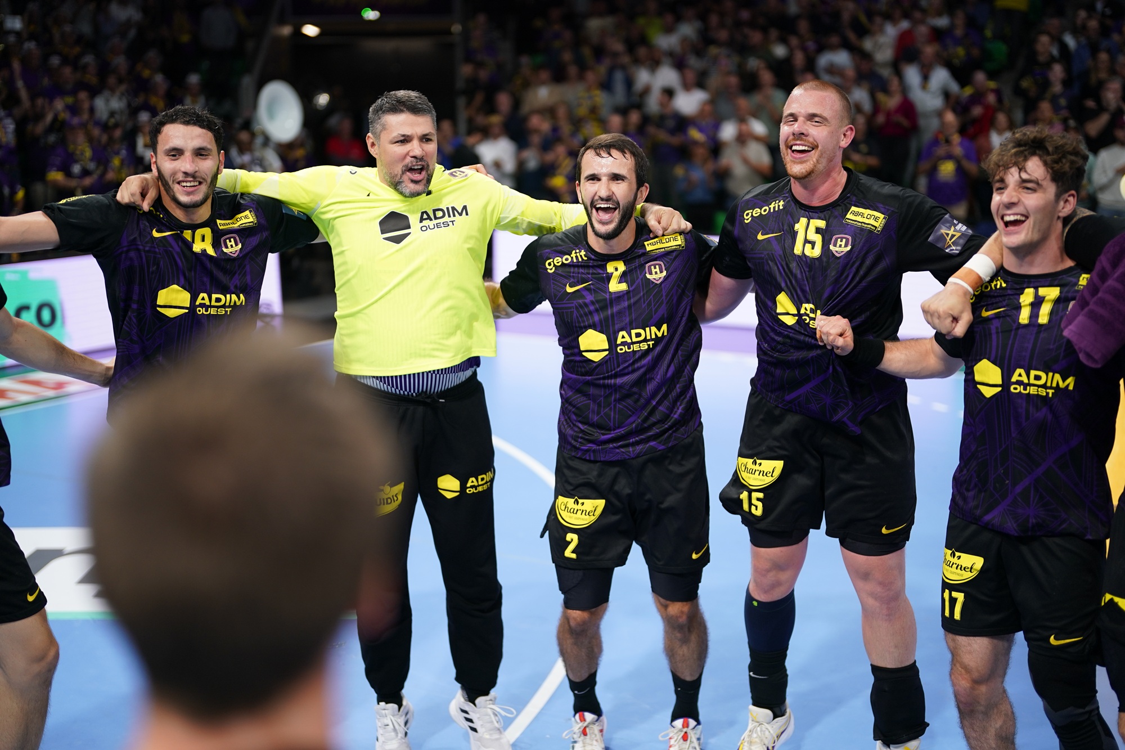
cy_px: 375
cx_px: 562
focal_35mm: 50
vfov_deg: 27.0
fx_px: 1562
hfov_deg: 39.6
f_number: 1.2
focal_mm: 50
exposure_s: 1/1000
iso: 400
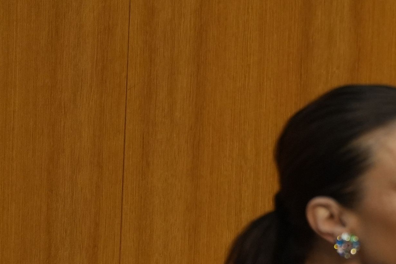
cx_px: 615
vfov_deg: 1.3
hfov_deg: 2.0
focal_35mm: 1029
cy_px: 379
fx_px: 11318
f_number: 5.6
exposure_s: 1/250
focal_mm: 315
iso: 1250
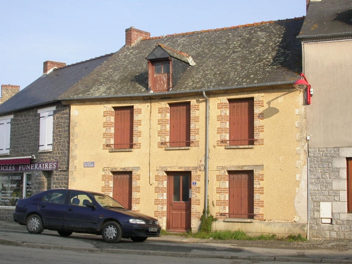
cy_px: 132
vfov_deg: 26.1
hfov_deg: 34.3
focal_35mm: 56
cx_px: 176
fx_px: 570
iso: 100
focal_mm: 11.6
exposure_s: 1/360
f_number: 5.4
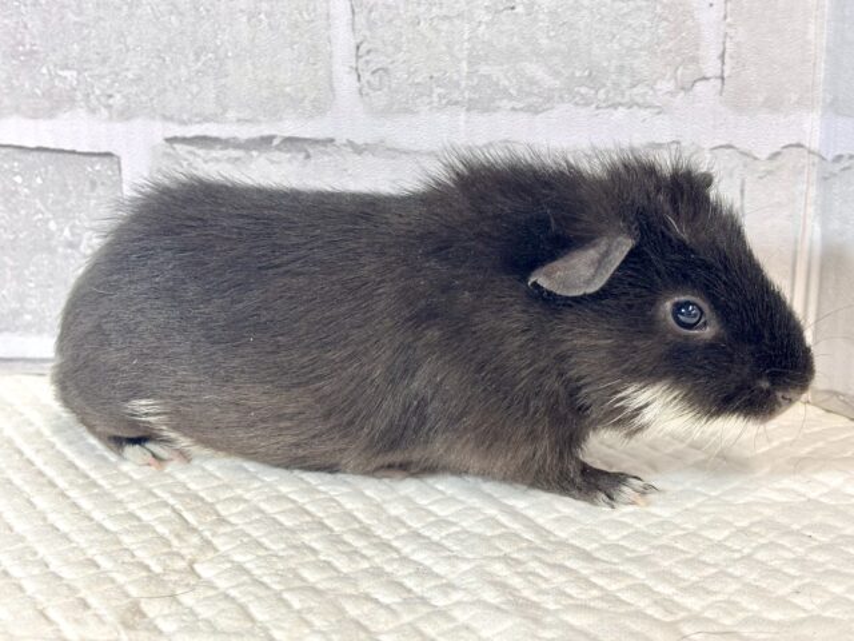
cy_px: 320
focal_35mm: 52
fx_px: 1283
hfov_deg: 36.8
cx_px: 427
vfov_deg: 28.0
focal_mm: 5.96
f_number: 1.6
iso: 64
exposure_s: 1/50
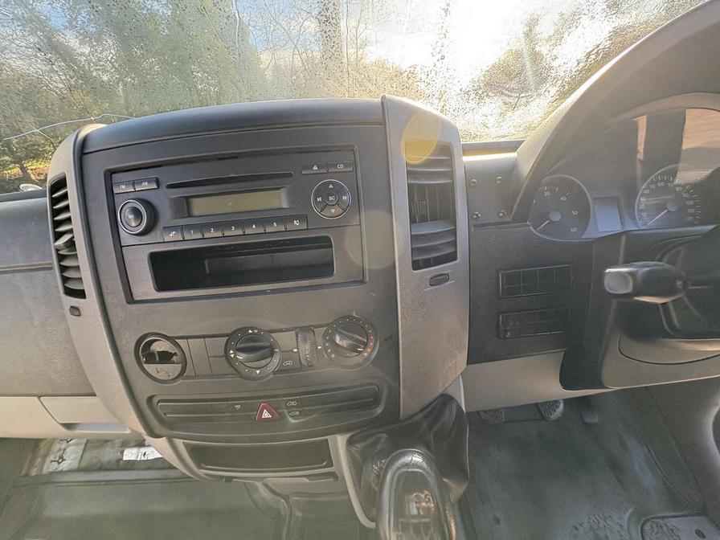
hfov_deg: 102.1
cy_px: 270
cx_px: 360
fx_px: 291
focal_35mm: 14
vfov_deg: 85.7
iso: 80
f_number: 2.2
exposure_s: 1/128
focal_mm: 2.22
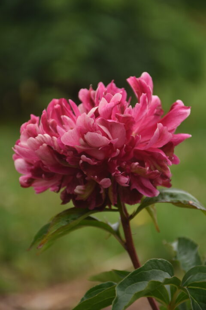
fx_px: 1352
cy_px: 155
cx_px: 103
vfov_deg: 13.0
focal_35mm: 158
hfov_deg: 8.7
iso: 250
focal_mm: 105
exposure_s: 1/250
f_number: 5.6
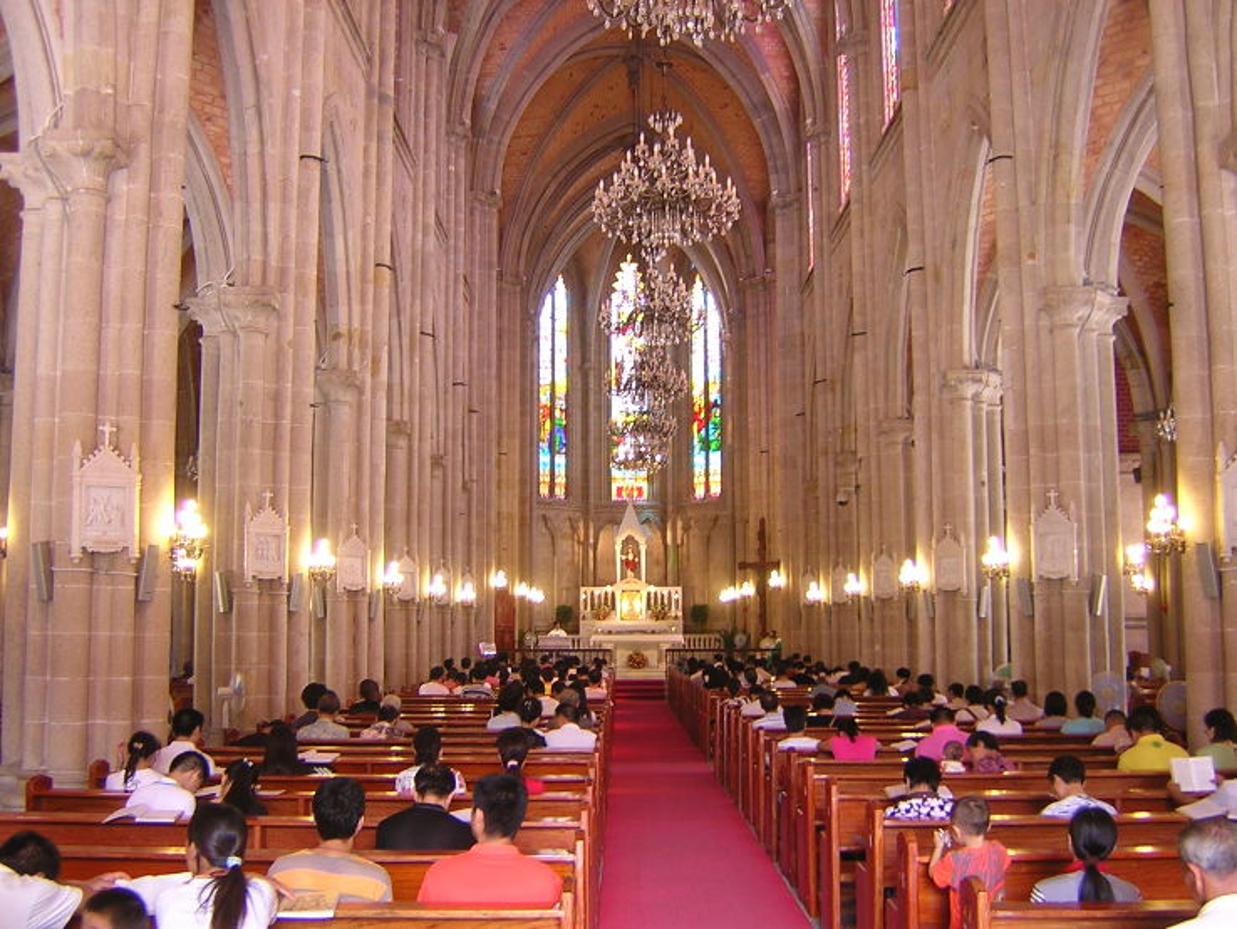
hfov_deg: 51.3
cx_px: 618
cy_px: 464
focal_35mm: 36
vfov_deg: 39.7
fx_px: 1287
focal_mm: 4.7
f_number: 2.6
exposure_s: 1/8.6
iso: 100
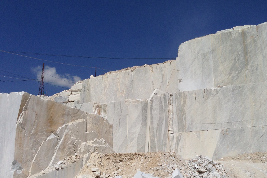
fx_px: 311
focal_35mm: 42
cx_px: 159
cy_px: 109
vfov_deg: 31.8
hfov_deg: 46.2
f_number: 2.4
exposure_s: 1/6024
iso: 50
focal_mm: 4.13
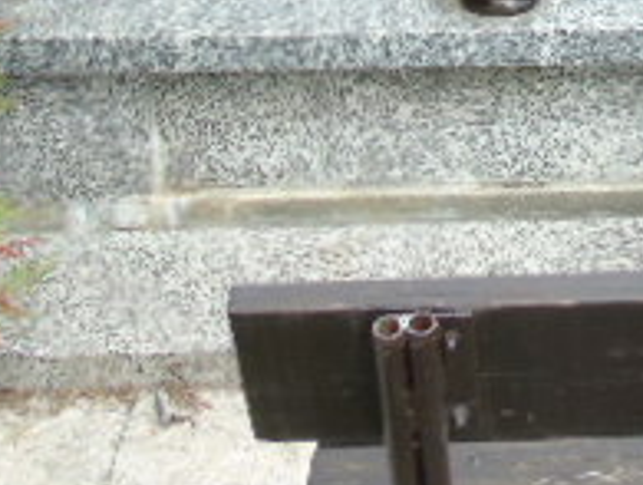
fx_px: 1768
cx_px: 686
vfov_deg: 14.3
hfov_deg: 19.8
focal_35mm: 95
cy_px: -304
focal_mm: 5.2
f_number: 3.6
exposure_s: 1/250
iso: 80
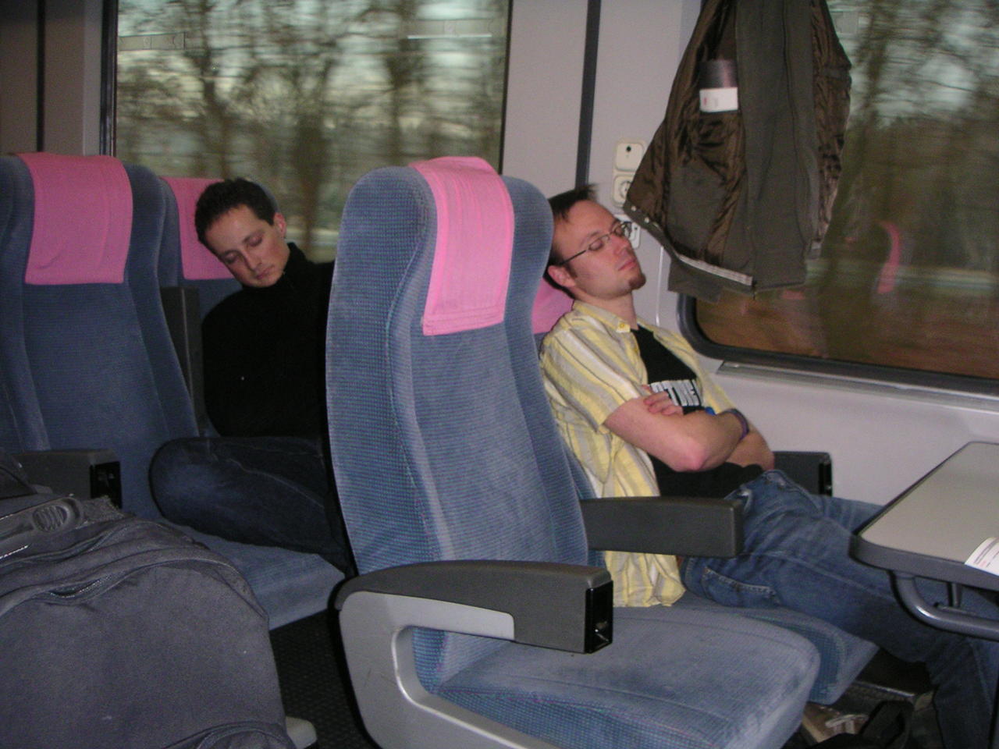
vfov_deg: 37.7
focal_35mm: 38
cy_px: 374
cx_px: 500
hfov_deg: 49.0
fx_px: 1097
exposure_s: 1/45
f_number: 2.8
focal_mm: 6
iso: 160
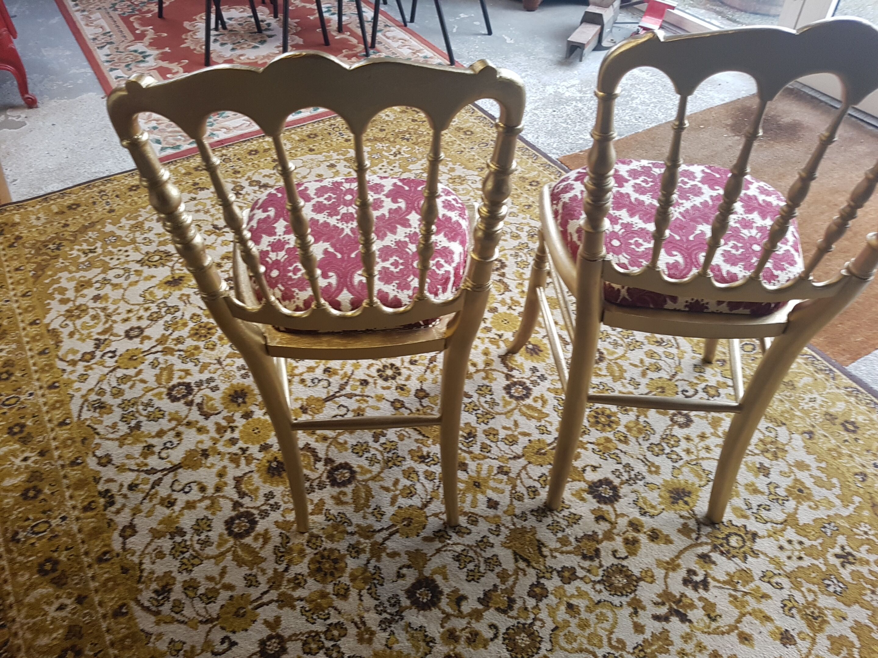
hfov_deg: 67.3
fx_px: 659
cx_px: 439
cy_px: 329
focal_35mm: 26
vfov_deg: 53.1
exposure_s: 1/33
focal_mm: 4.2
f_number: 1.7
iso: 160
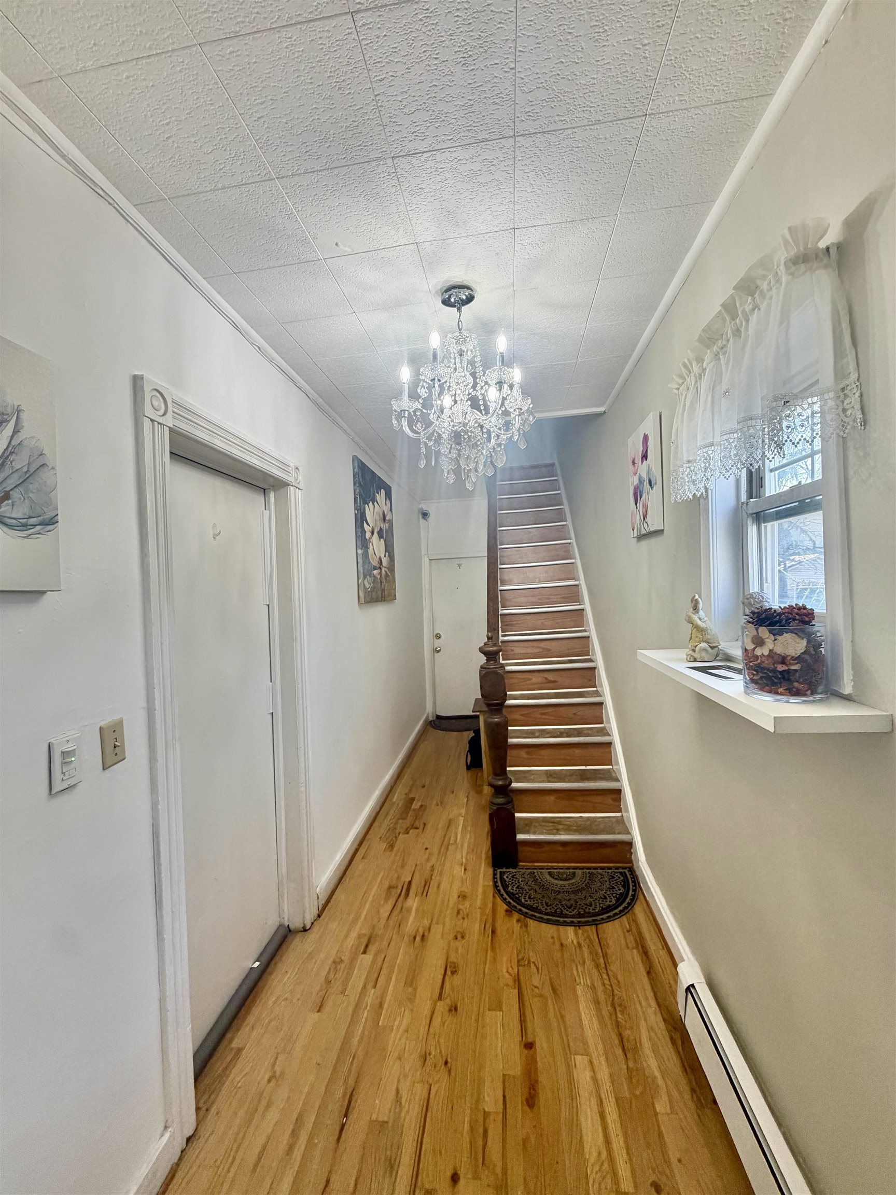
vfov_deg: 102.1
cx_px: 448
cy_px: 598
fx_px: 483
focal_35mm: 14
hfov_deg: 85.7
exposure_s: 1/120
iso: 100
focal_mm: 2.22
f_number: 2.2
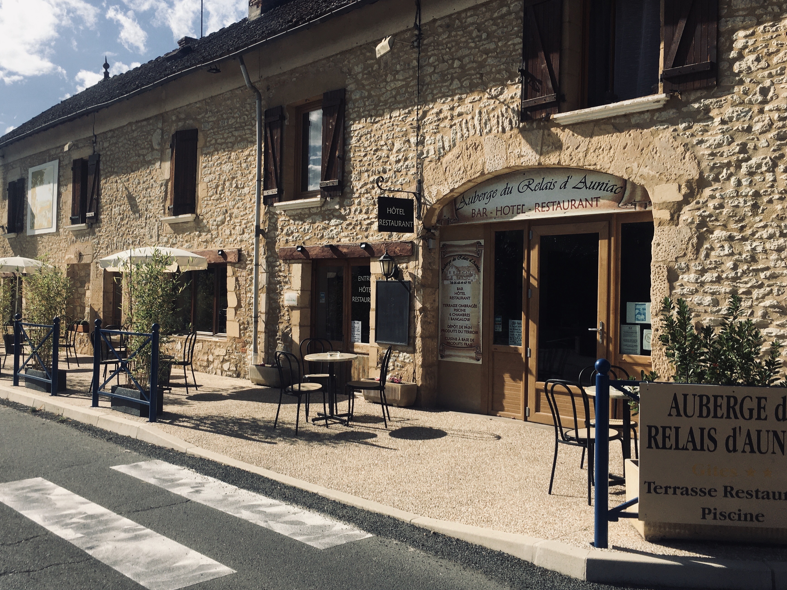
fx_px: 773
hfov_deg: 53.8
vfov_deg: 41.8
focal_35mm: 34
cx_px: 350
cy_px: 284
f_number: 2.2
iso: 25
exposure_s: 1/1972
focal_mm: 4.15
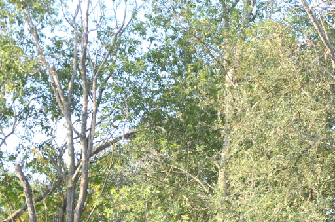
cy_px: 348
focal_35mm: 86
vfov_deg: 14.6
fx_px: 799
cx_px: 426
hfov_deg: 21.6
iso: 100
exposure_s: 1/100
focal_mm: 18
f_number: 5
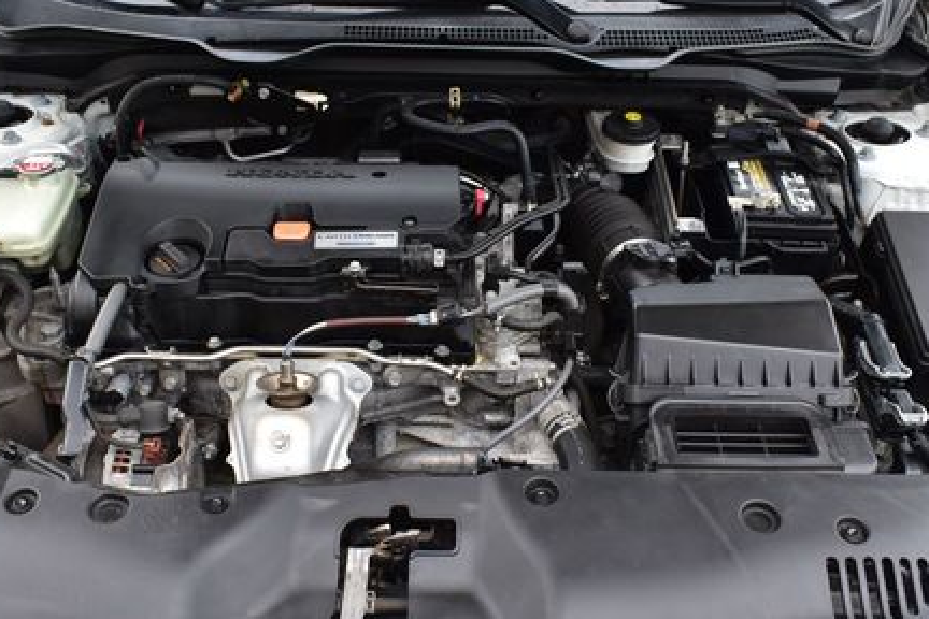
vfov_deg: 33.4
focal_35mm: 40
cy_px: 303
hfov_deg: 48.5
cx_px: 454
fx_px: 1032
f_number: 8
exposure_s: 1/60
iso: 400
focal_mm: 18
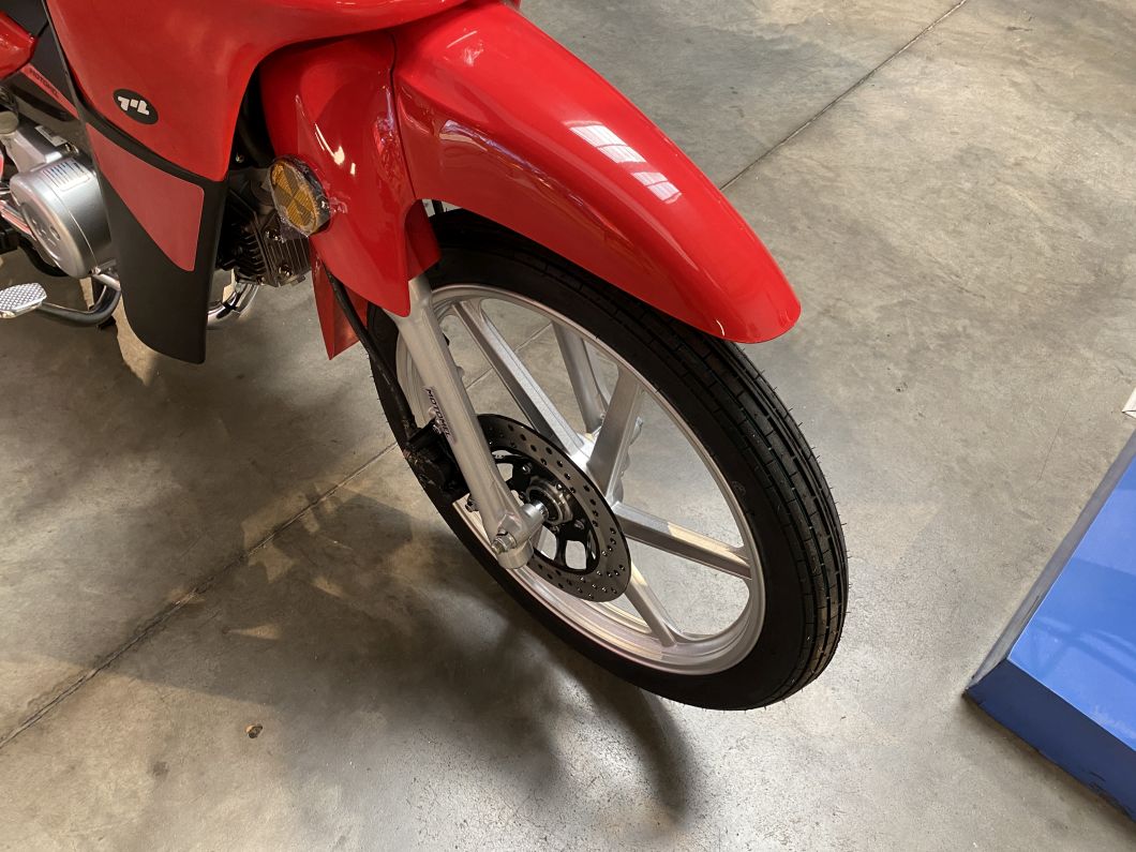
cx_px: 568
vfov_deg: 53.1
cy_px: 426
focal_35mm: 26
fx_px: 853
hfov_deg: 67.3
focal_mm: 4.25
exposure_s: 1/50
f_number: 1.8
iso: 160
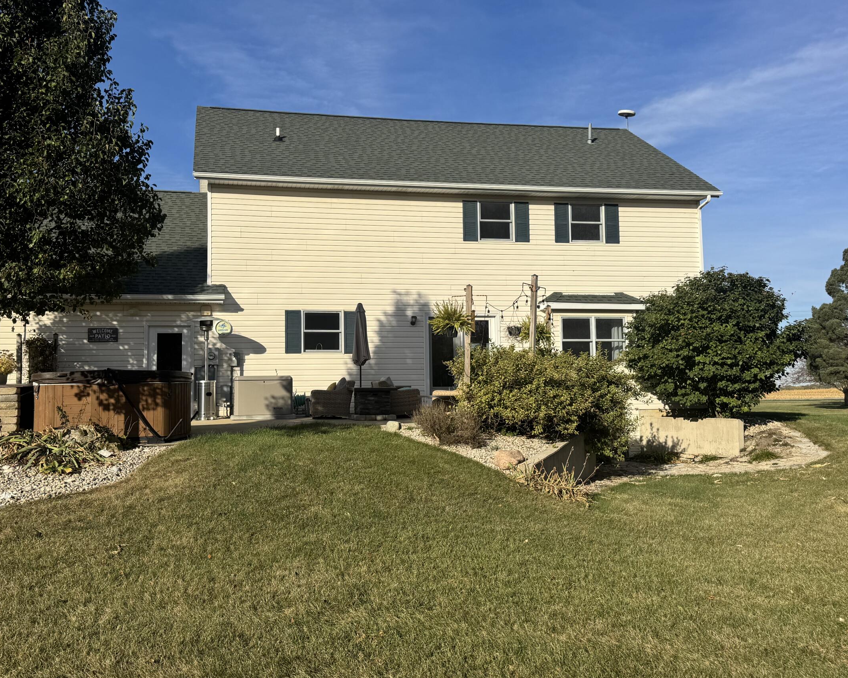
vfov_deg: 44.5
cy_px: 320
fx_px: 828
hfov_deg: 54.1
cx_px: 383
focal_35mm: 33
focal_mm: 6.76
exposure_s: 1/7092
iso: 80
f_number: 1.78
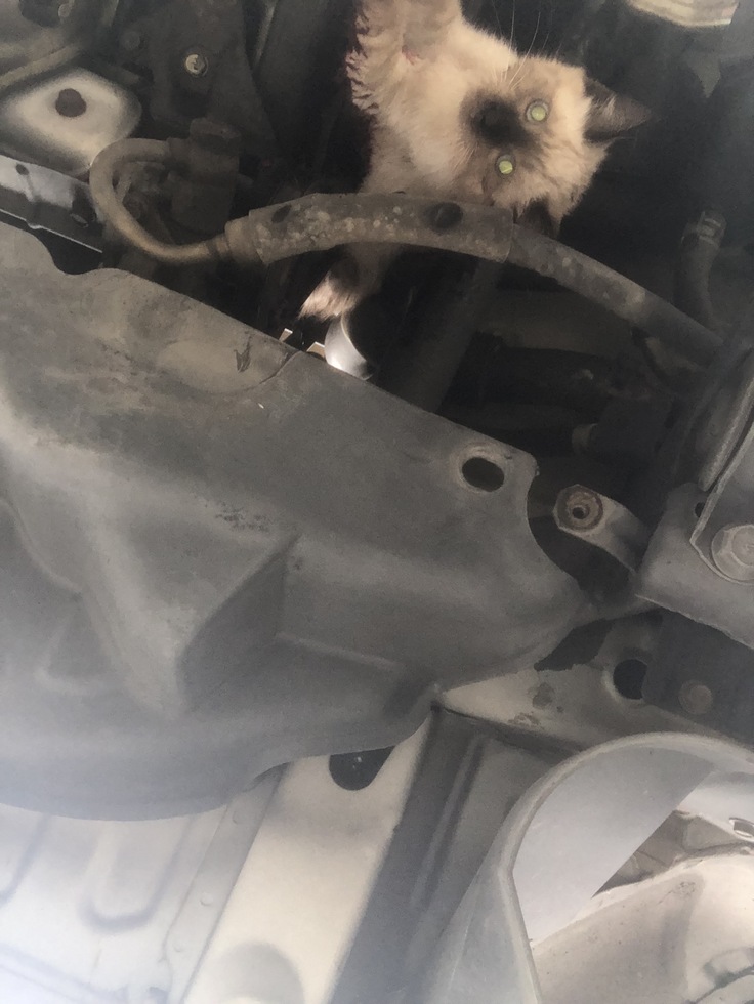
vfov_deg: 56.8
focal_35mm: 32
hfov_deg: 44.2
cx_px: 377
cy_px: 502
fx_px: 929
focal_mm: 2.87
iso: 160
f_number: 2.2
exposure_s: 1/60
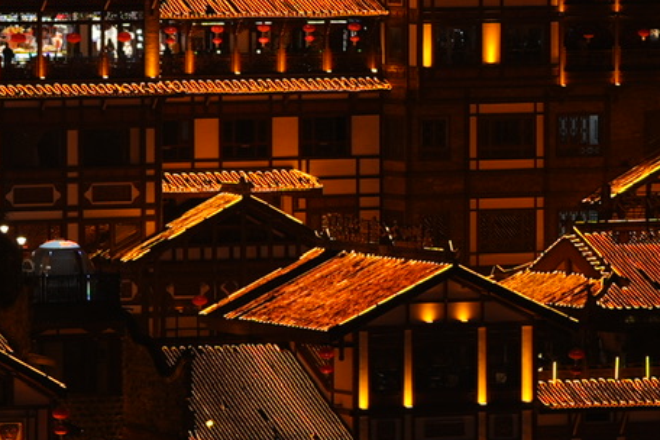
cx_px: 151
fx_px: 7333
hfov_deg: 5.2
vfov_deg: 3.4
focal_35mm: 400
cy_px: 139
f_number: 1.4
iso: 100
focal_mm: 56
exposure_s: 1/200
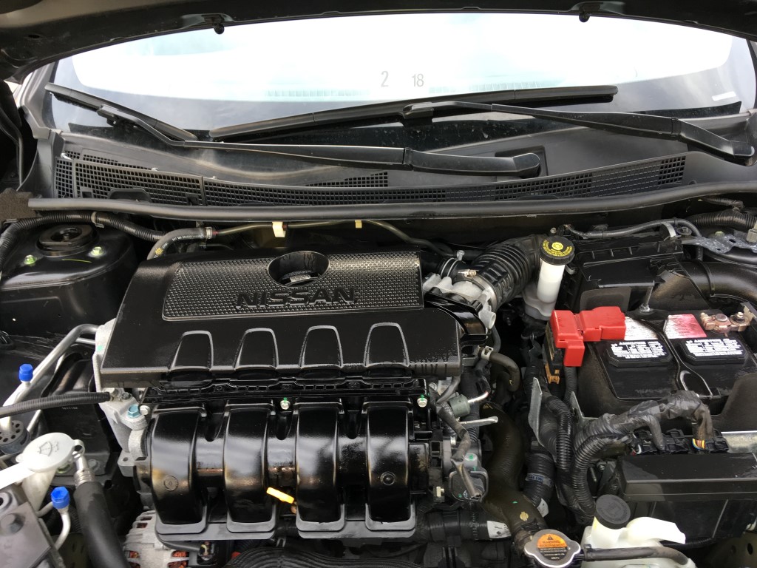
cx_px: 378
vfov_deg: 48.2
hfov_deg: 61.7
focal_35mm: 29
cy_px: 284
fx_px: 634
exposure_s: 1/120
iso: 40
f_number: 2.2
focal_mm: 4.15
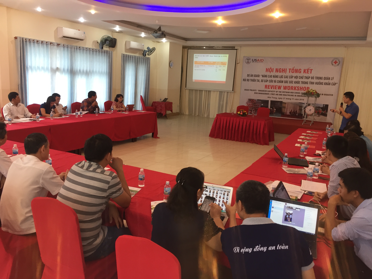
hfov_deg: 61.7
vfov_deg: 48.2
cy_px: 140
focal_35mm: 29
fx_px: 312
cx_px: 186
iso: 100
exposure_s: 1/33
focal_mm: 4.15
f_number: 2.2
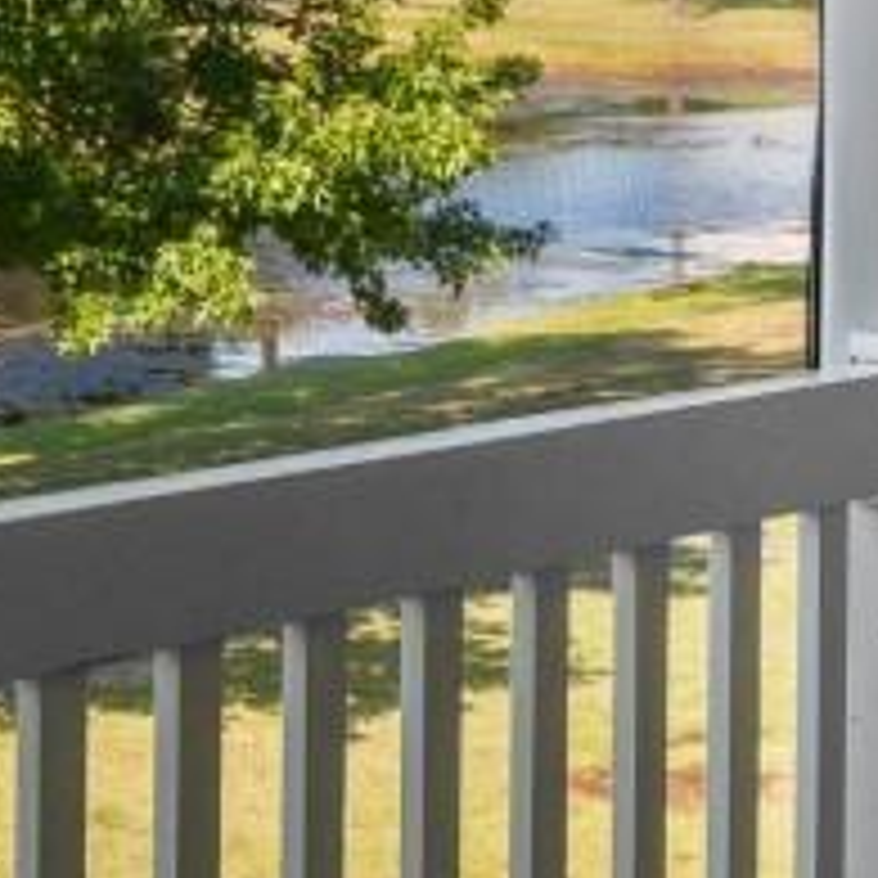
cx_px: 14
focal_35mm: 106
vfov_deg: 15.9
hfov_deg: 16.1
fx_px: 3042
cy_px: -131
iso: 100
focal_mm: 10
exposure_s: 1/160
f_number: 6.3
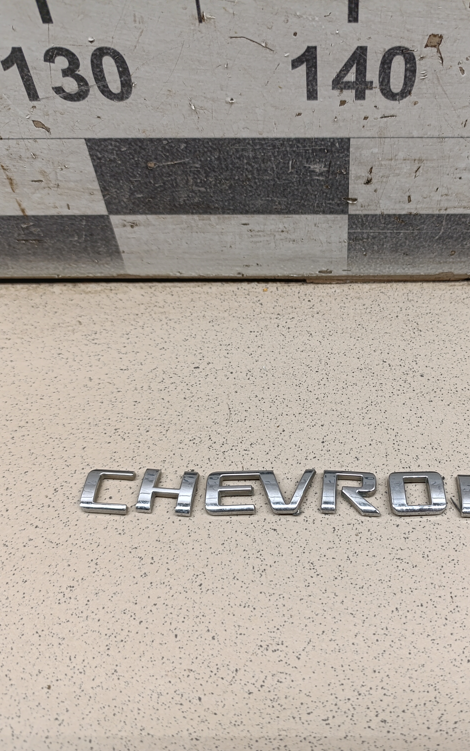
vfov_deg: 58.1
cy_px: 379
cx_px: 338
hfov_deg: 37.6
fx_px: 676
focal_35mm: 33
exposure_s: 1/100
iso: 400
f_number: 1.6
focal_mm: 6.14
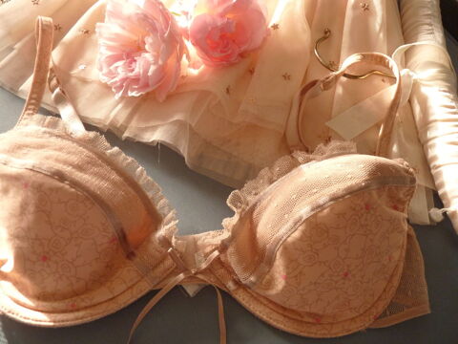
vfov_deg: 48.2
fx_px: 384
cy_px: 172
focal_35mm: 29
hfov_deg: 61.7
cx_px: 229
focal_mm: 5.1
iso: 320
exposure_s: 1/30
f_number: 2.8
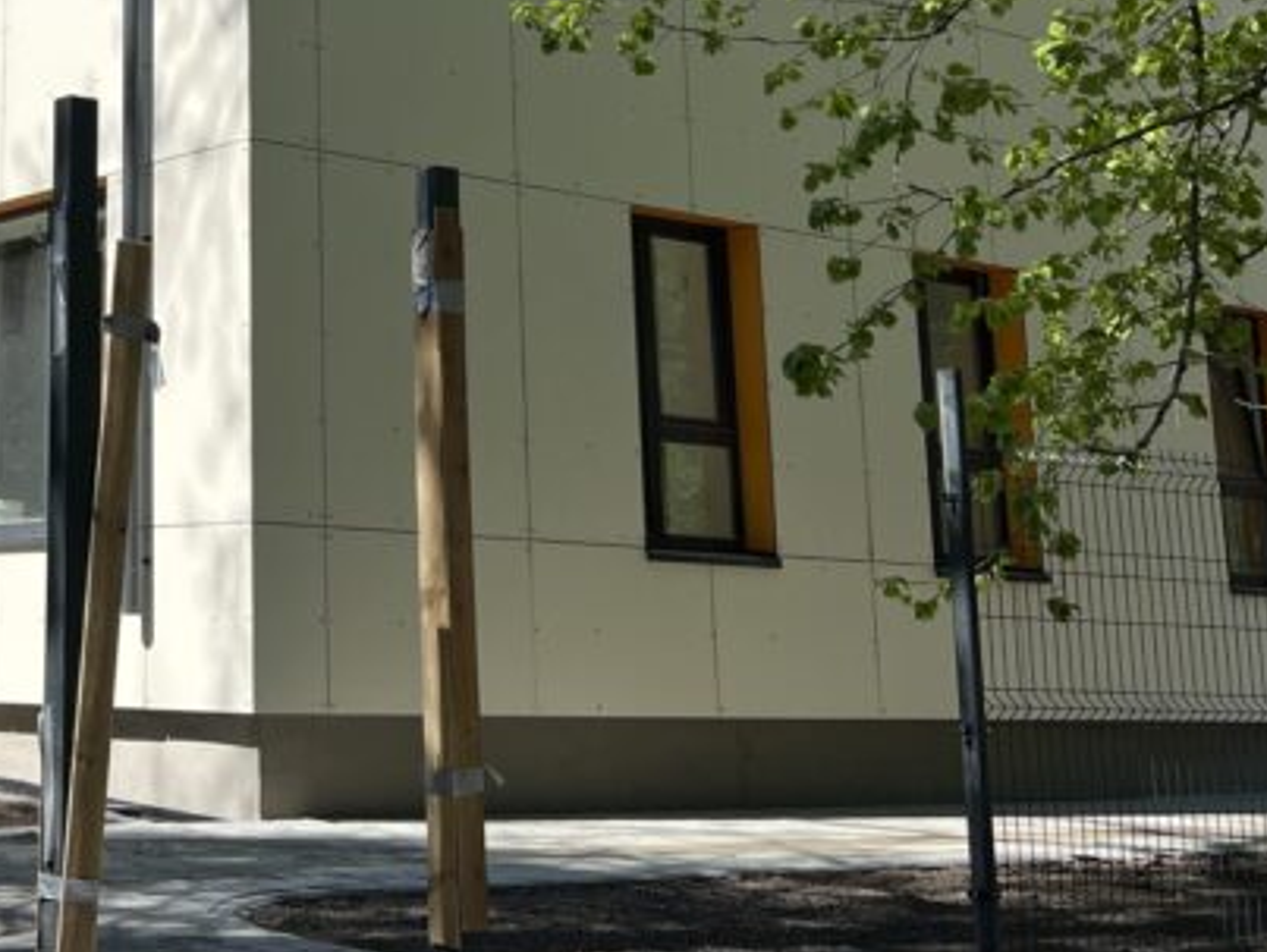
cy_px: 75
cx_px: 31
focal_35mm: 66
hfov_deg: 27.8
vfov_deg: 21.7
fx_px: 2418
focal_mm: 5.7
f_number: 1.5
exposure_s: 1/4115
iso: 50
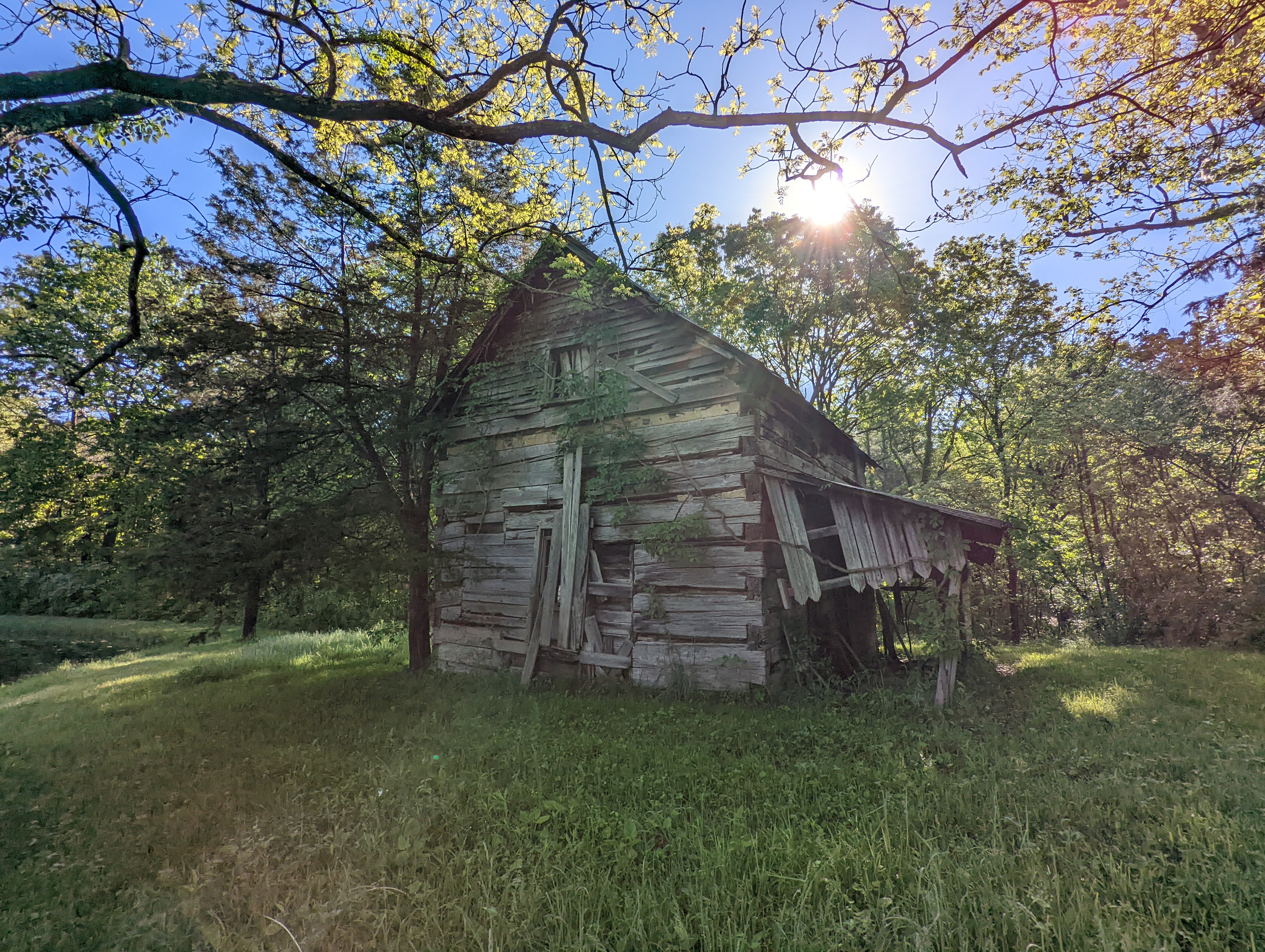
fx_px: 586
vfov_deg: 78.2
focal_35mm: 16
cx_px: 632
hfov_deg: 94.4
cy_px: 476
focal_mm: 2.35
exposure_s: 1/1661
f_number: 2.2
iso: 32
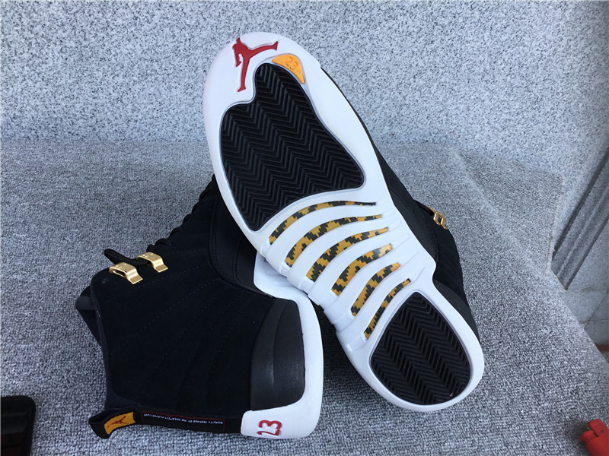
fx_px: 545
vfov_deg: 45.4
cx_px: 304
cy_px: 228
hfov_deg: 58.4
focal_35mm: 31
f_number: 2.4
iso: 25
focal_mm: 3.3
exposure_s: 1/418
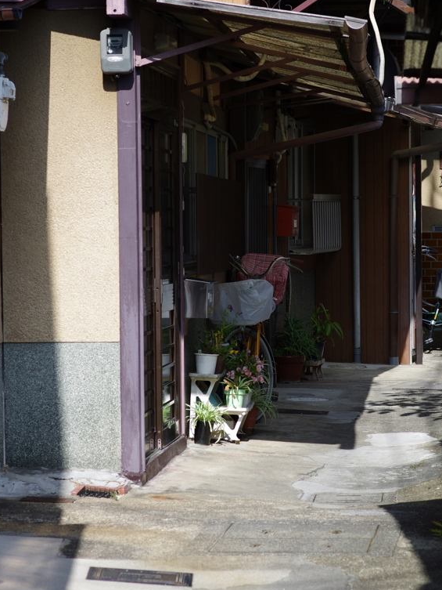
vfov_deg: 14.4
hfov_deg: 10.8
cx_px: 256
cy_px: 318
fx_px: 2332
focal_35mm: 137
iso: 100
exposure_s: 1/640
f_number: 4
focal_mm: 70
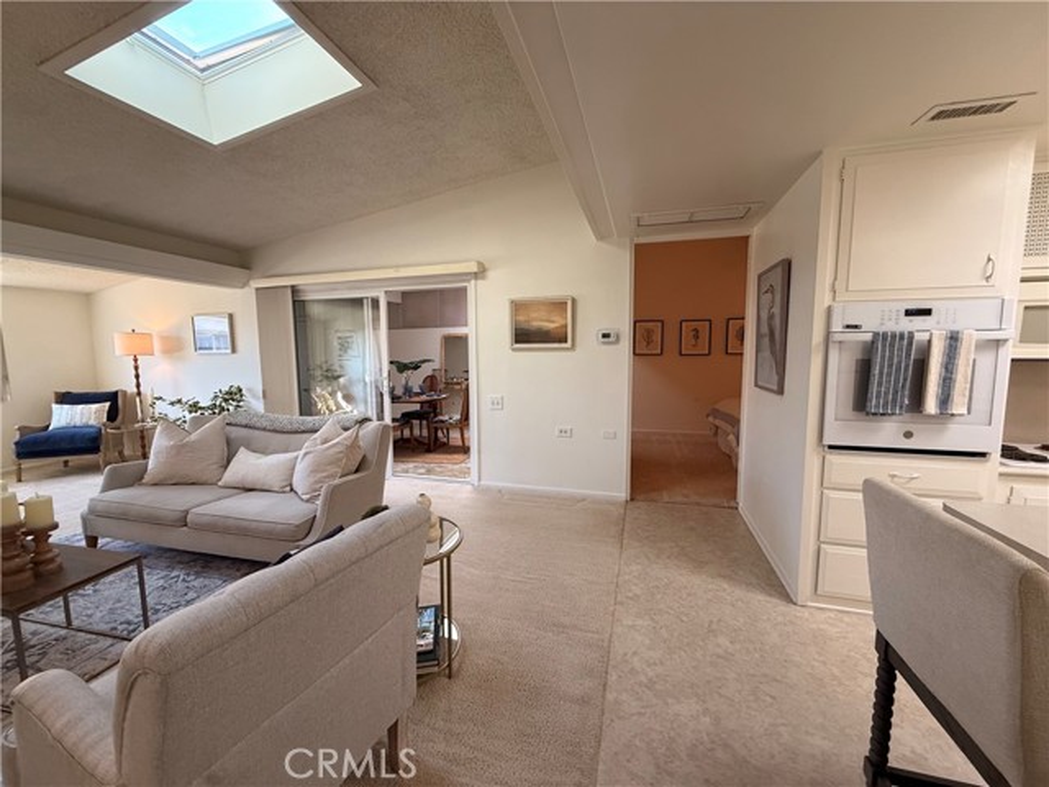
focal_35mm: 14
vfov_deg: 85.7
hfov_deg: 102.1
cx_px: 524
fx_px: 424
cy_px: 394
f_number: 2.2
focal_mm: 2.22
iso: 200
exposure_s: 1/120
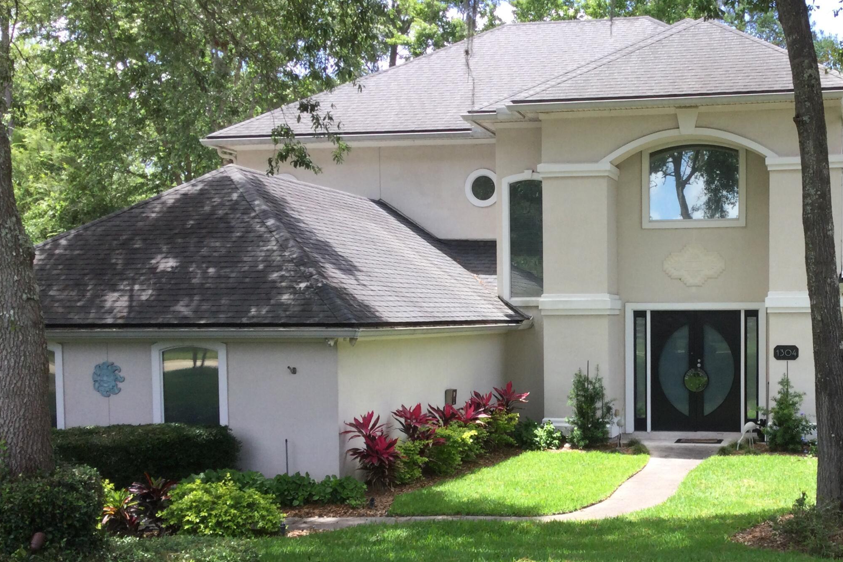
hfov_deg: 40.1
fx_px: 1124
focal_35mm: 48
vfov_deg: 27.9
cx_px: 623
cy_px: 370
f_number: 2.4
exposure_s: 1/337
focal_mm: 3.3
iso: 25
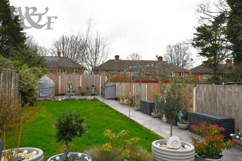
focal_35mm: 30
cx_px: 121
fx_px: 202
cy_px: 80
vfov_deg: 43.6
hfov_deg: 61.9
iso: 200
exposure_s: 1/250
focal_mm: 20
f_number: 6.3
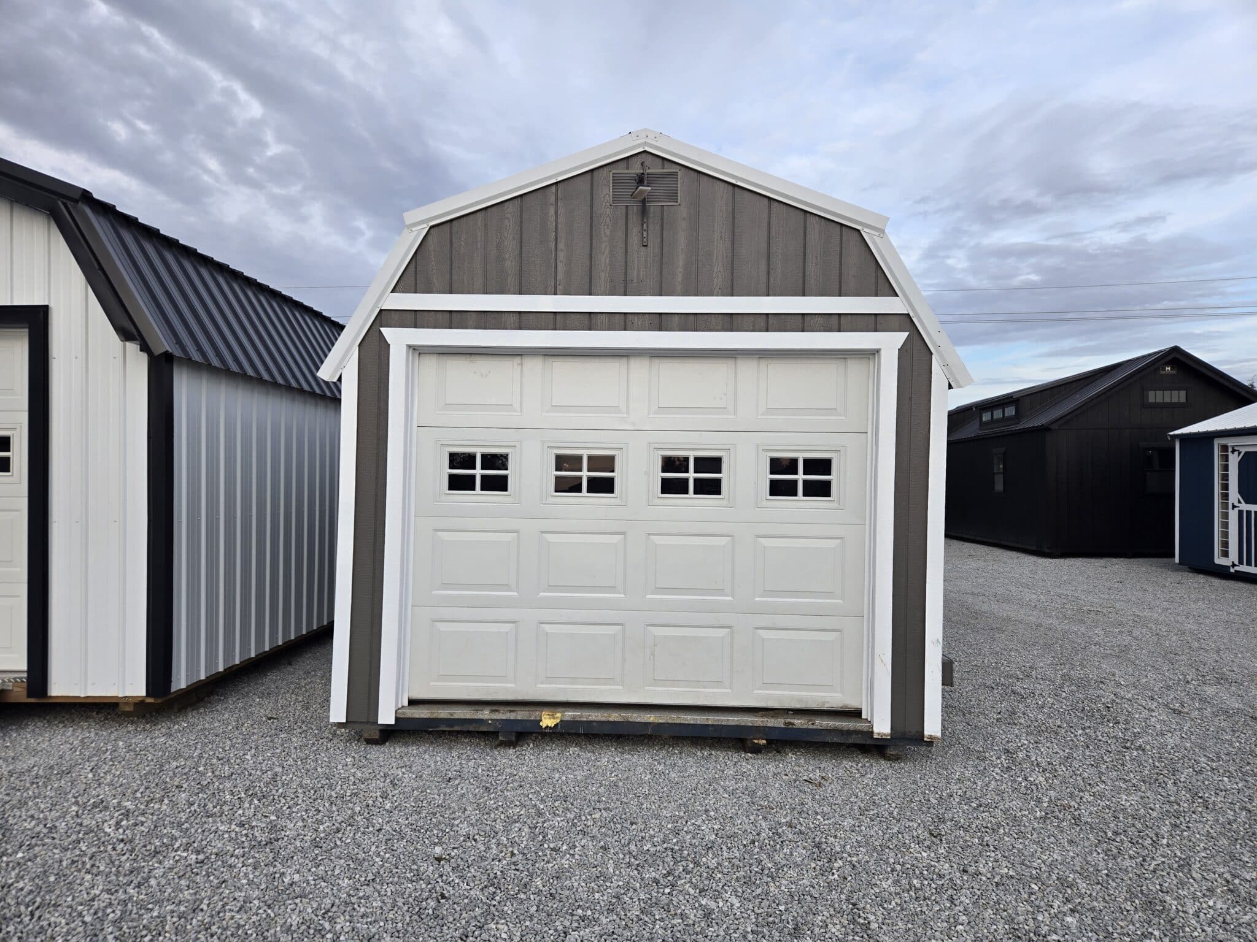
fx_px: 835
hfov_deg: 73.9
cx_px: 628
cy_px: 471
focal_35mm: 23
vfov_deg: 58.9
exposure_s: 1/355
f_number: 1.8
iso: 25
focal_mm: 5.4
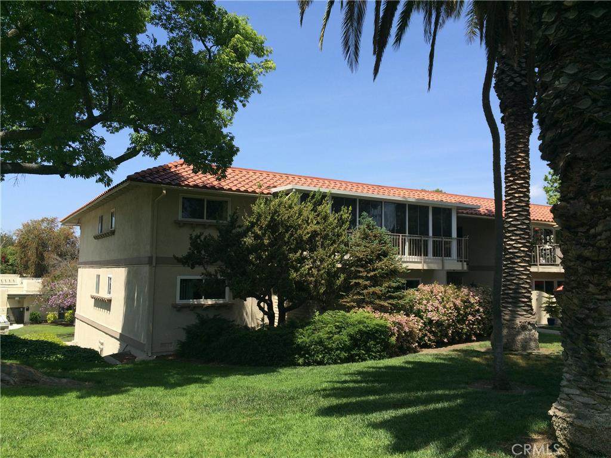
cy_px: 229
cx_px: 306
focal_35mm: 29
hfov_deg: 61.7
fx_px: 512
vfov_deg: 48.2
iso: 32
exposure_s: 1/1580
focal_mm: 4.15
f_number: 2.2
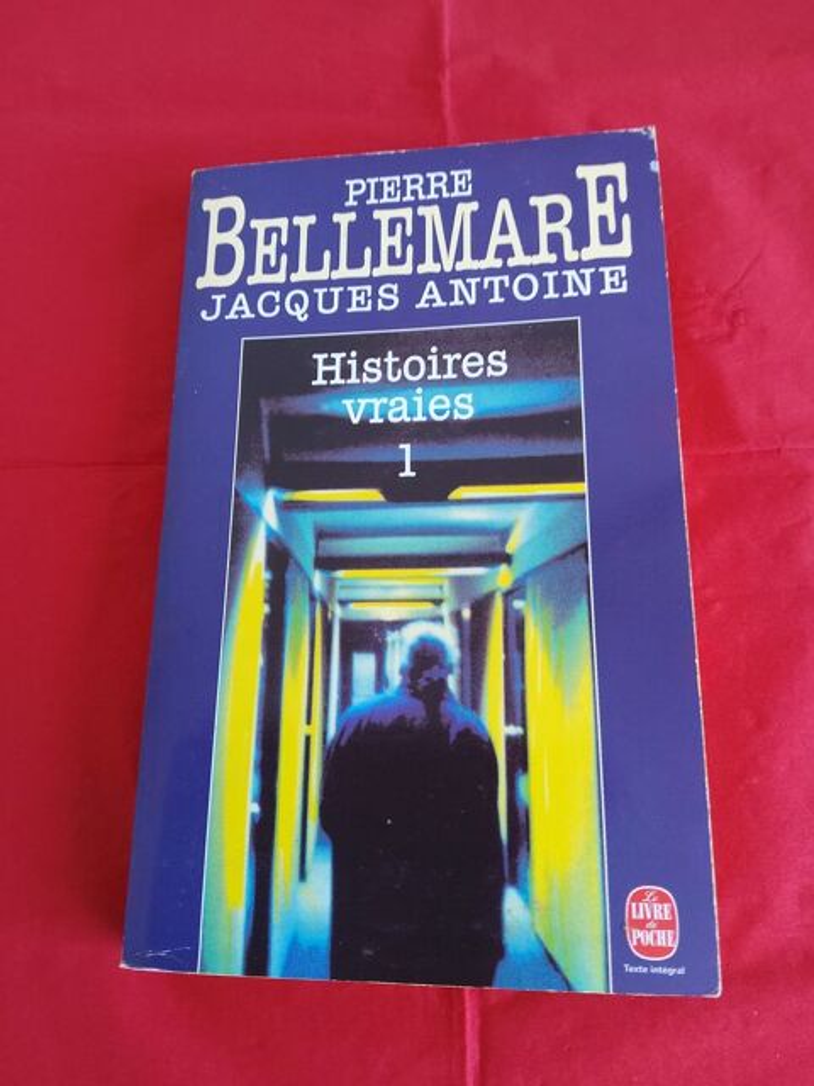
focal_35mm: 26
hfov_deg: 53.1
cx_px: 407
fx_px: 815
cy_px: 543
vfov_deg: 67.3
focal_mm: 3.08
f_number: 2
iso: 200
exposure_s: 1/33
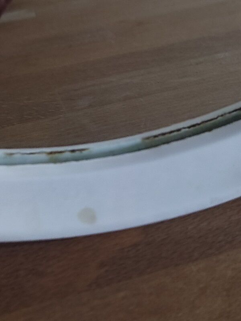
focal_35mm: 26
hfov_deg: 53.1
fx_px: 241
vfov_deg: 67.3
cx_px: 120
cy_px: 160
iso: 1137
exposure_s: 1/33
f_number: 1.79
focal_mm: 4.74
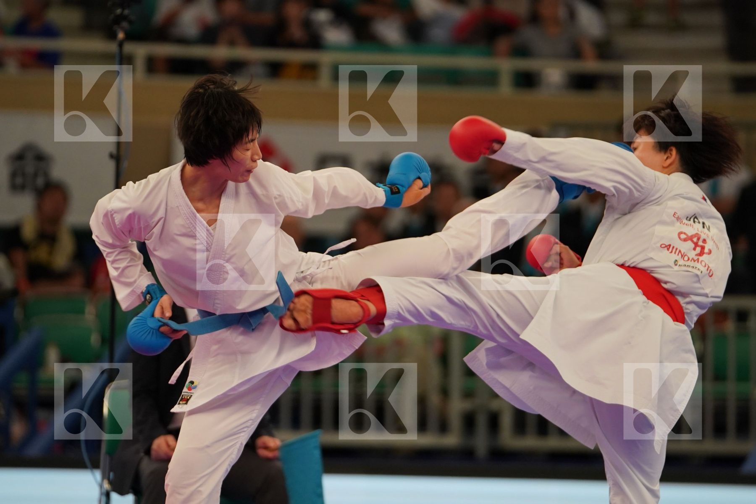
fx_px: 6132
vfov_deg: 4.7
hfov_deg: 7.1
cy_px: 252
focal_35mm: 292
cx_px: 378
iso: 1600
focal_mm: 195
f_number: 2.8
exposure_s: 1/1000
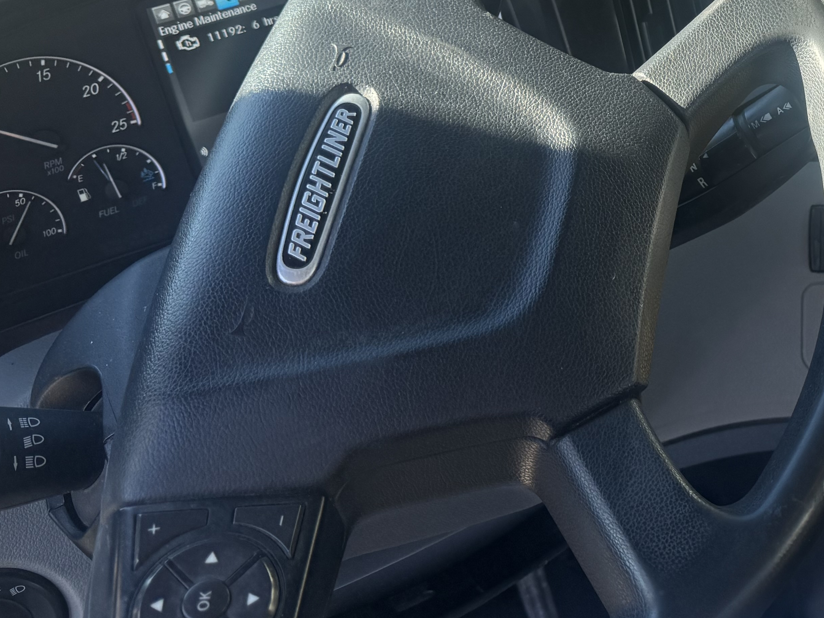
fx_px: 1333
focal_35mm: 56
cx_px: 882
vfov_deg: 25.2
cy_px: 39
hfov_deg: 31.0
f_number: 1.78
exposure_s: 1/627
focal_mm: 6.76
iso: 80
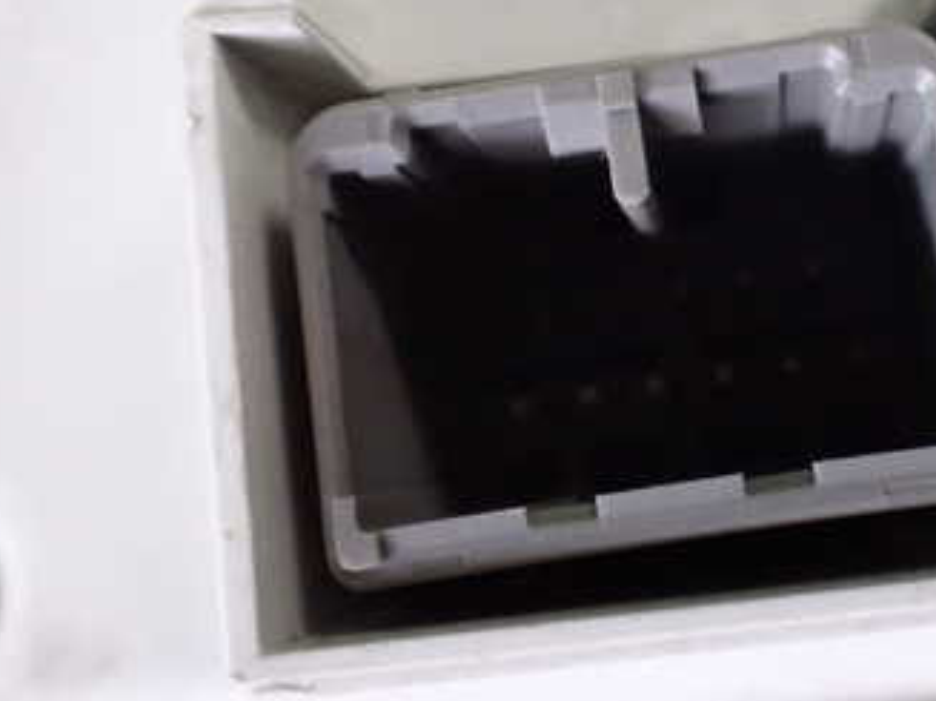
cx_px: 767
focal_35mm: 55
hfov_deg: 33.8
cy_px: 269
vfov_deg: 26.5
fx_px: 1487
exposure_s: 1/60
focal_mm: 5.4
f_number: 2.3
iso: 800
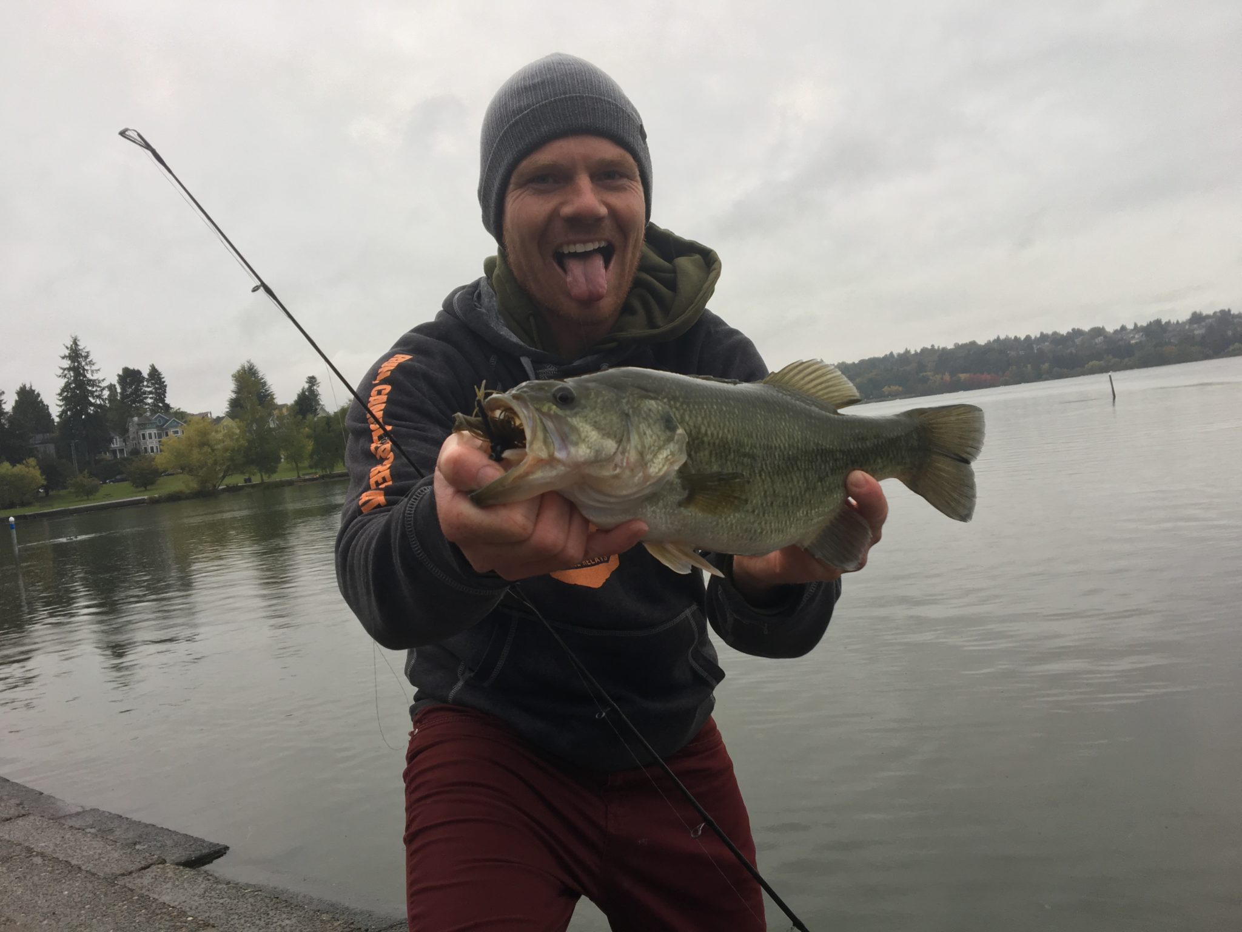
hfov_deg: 61.7
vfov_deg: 48.2
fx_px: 1041
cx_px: 621
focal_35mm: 29
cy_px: 466
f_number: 2.2
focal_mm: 4.15
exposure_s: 1/120
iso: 32
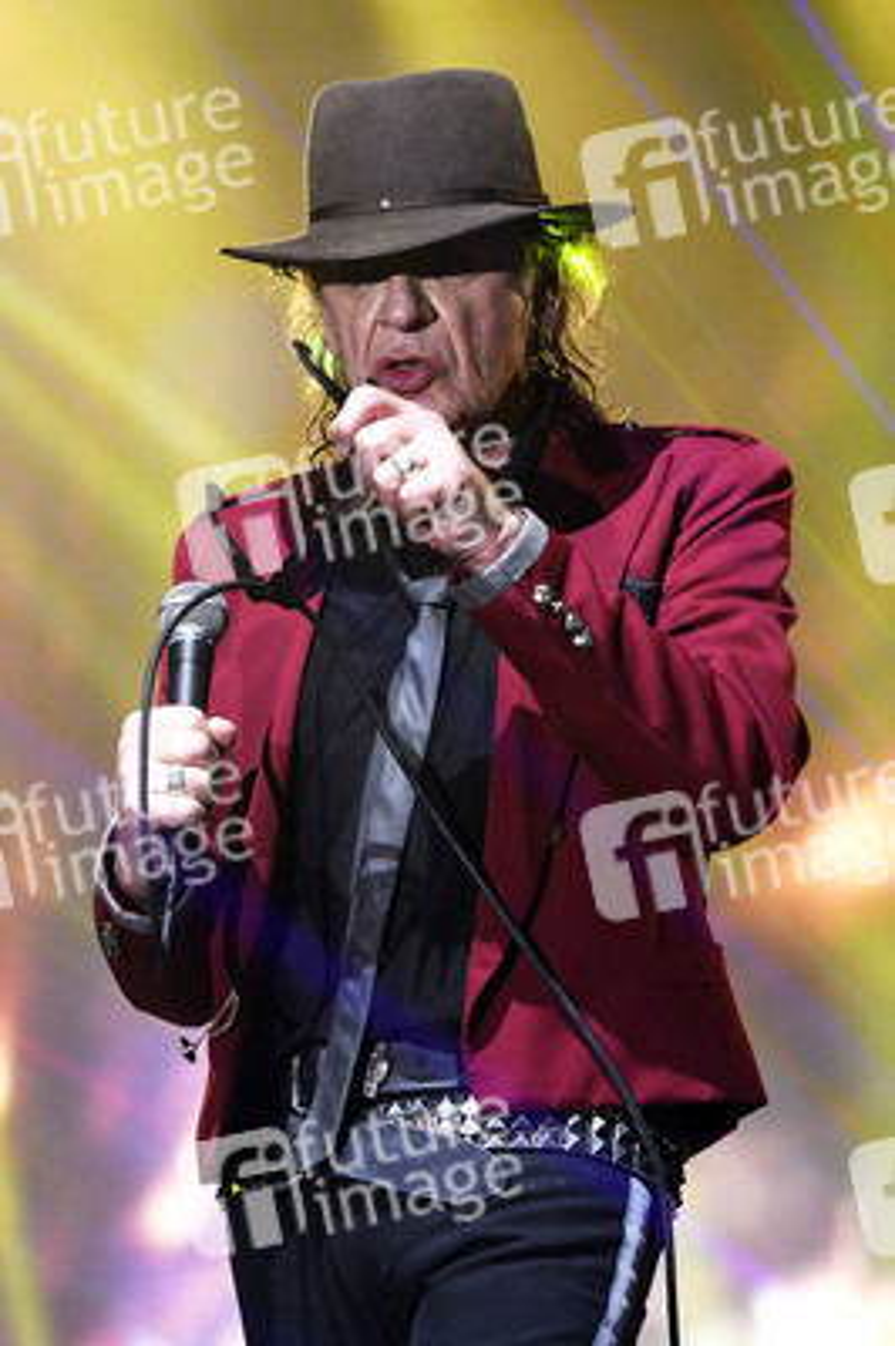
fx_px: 4333
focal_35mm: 116
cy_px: 673
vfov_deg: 17.7
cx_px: 448
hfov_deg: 11.8
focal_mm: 116
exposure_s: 1/400
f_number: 3.5
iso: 1250
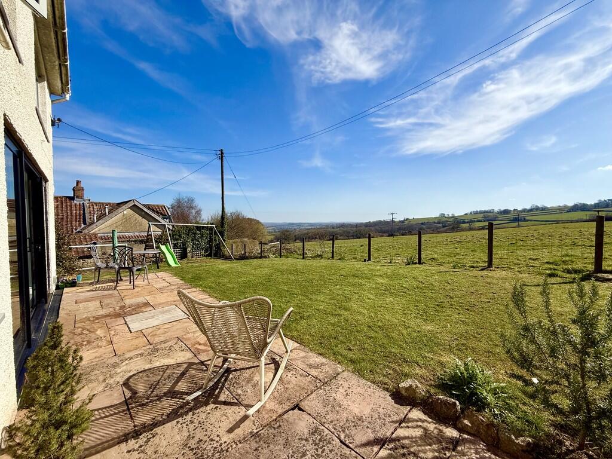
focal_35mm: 14
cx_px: 306
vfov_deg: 85.7
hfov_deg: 102.1
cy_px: 230
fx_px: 248
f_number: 2.2
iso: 50
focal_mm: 2.22
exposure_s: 1/2717
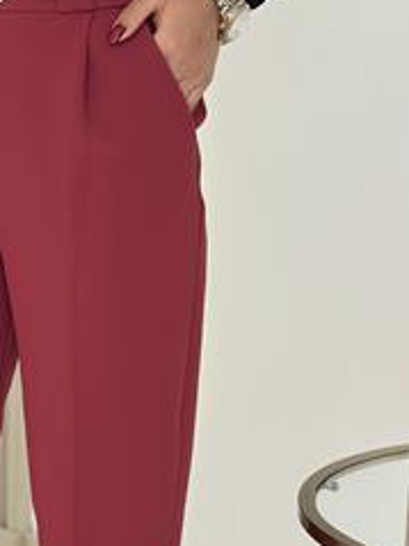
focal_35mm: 107
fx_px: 1687
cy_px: 453
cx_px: -18
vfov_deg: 18.2
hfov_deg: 13.6
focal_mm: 6.86
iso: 80
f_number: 1.78
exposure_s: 1/349
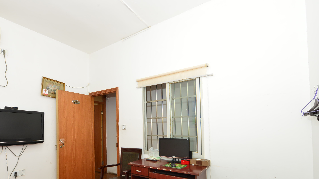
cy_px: 123
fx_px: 161
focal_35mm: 19
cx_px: 140
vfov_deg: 56.7
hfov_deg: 89.1
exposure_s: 1/15
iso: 800
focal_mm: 14
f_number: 9
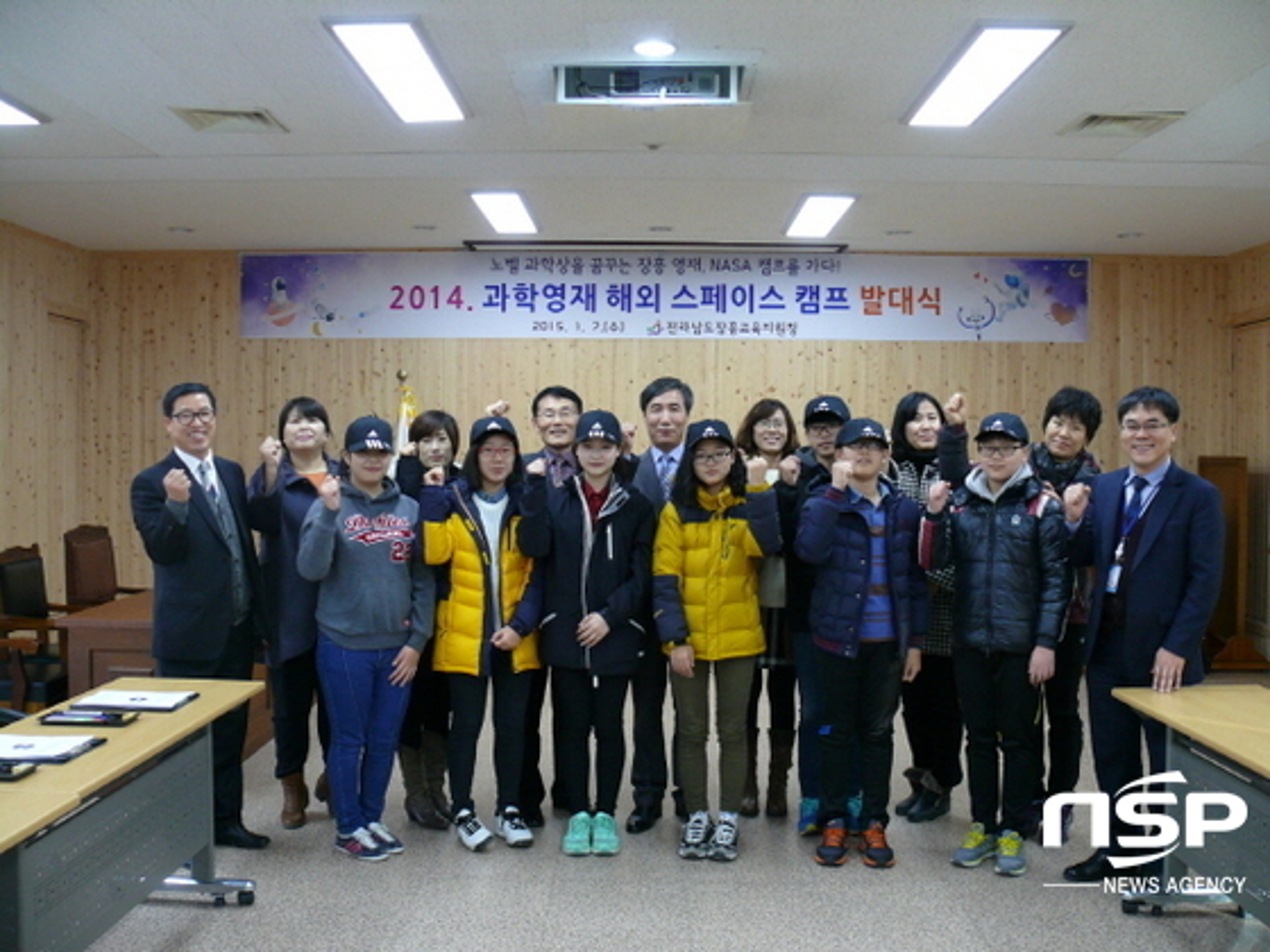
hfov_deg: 52.6
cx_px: 635
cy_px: 476
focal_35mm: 35
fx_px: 1284
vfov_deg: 40.7
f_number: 2.8
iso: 200
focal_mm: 7.4
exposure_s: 1/30
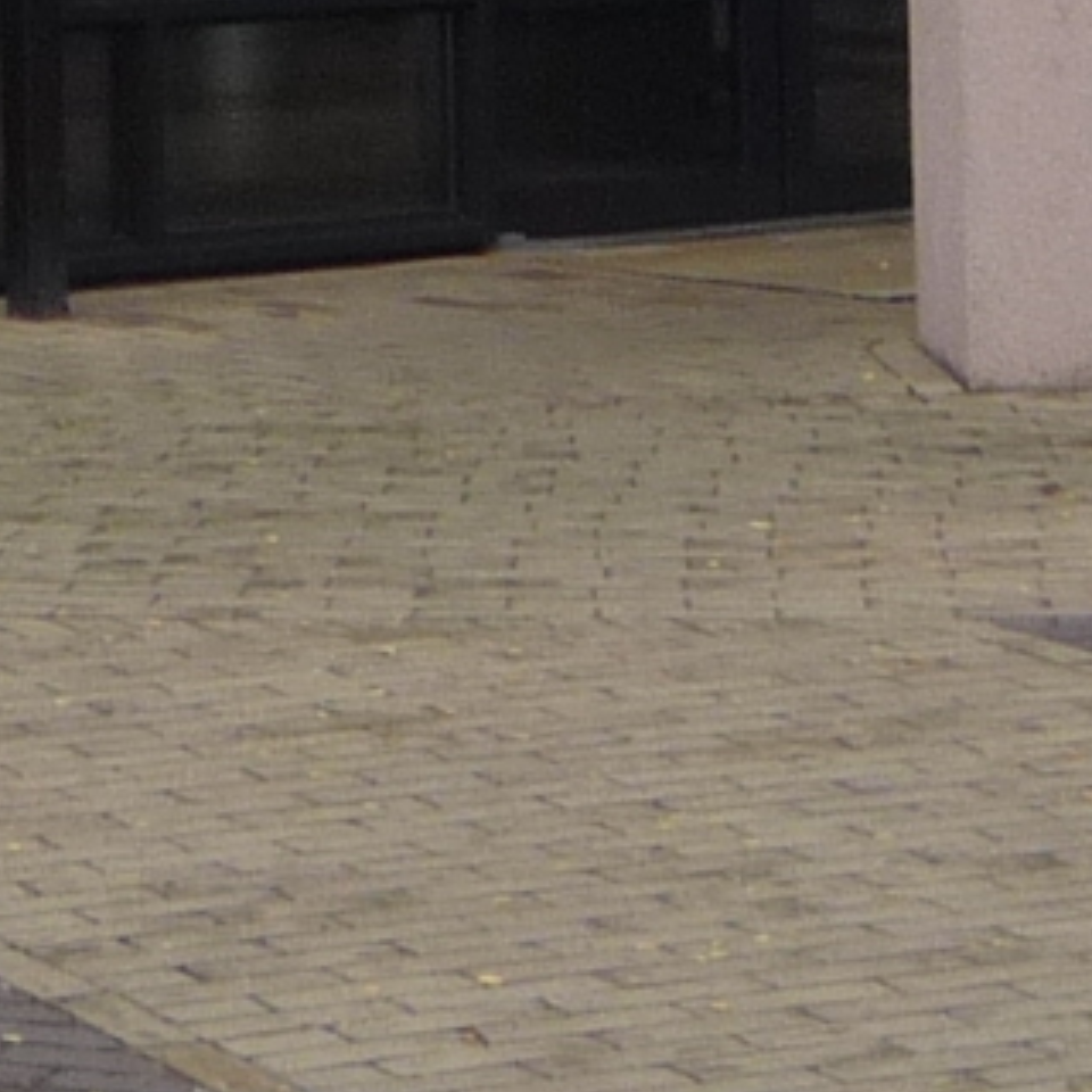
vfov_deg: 7.6
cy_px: -1621
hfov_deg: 8.2
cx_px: 113
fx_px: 7566
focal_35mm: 212
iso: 100
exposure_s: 1/125
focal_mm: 5.2
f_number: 4
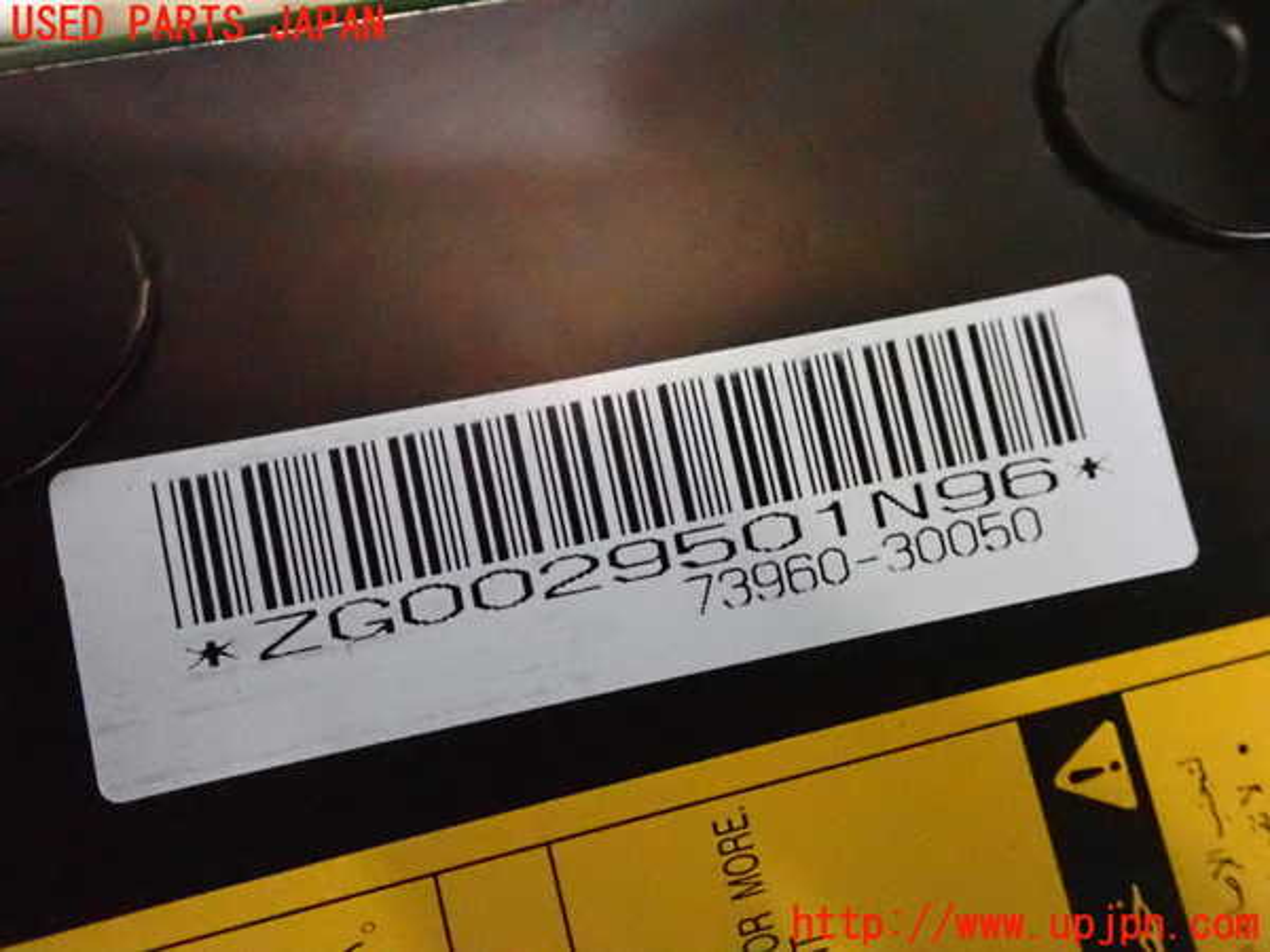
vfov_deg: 35.1
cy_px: 476
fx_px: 1504
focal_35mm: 41
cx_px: 635
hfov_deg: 45.8
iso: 6400
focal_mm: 7.31
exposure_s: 1/125
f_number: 2.8
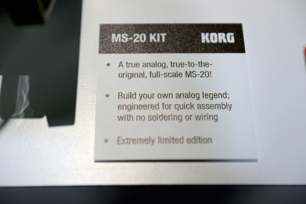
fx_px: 493
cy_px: 102
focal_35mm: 58
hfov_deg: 34.5
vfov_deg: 23.4
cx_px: 153
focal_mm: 58
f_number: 3.5
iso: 400
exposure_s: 1/640
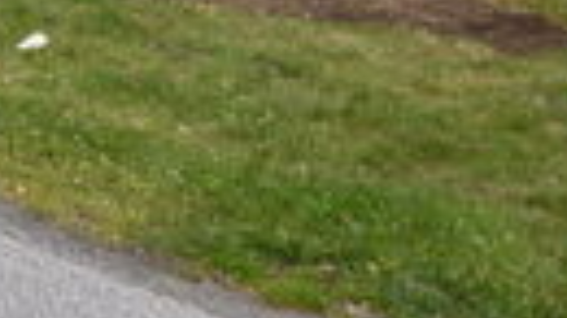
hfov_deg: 13.2
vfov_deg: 8.1
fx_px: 2126
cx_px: -541
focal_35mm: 141
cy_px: -351
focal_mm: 19
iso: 100
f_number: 7.1
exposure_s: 1/400
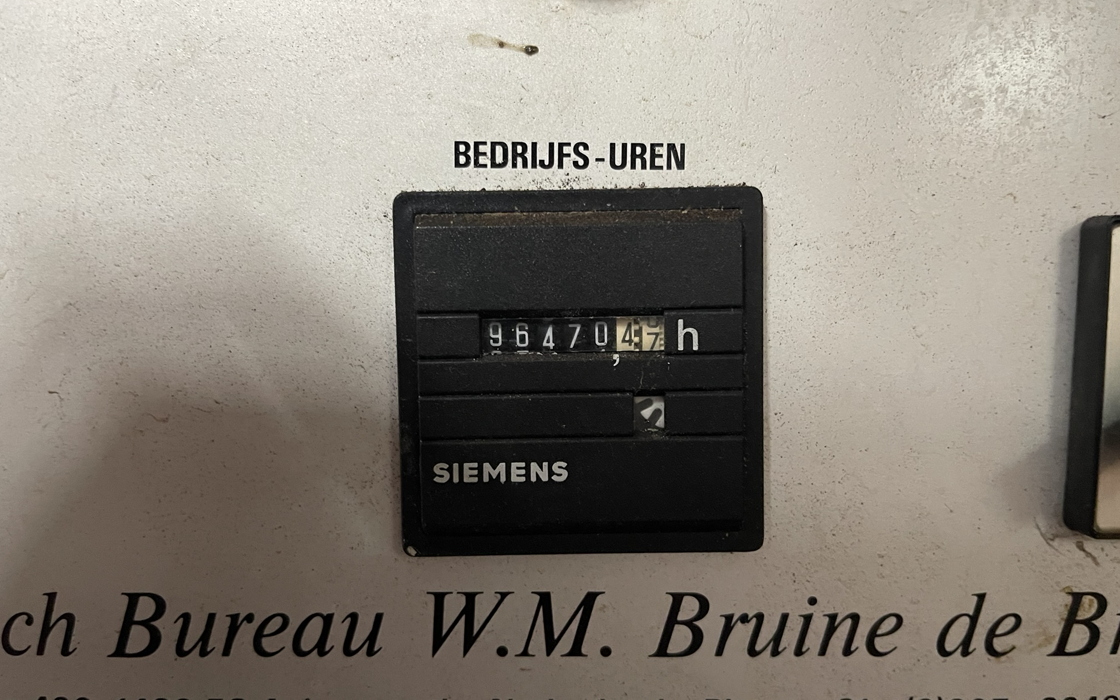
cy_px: 370
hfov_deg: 68.4
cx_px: 561
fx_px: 824
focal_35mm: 27
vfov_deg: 46.0
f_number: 1.6
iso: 500
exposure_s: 1/55
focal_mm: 5.1
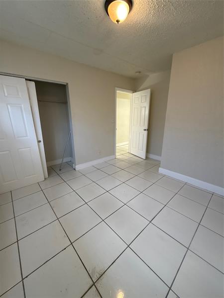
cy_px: 149
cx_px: 112
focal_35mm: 14
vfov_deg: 102.1
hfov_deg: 85.7
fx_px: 121
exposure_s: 1/30
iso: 80
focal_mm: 2.22
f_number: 2.2
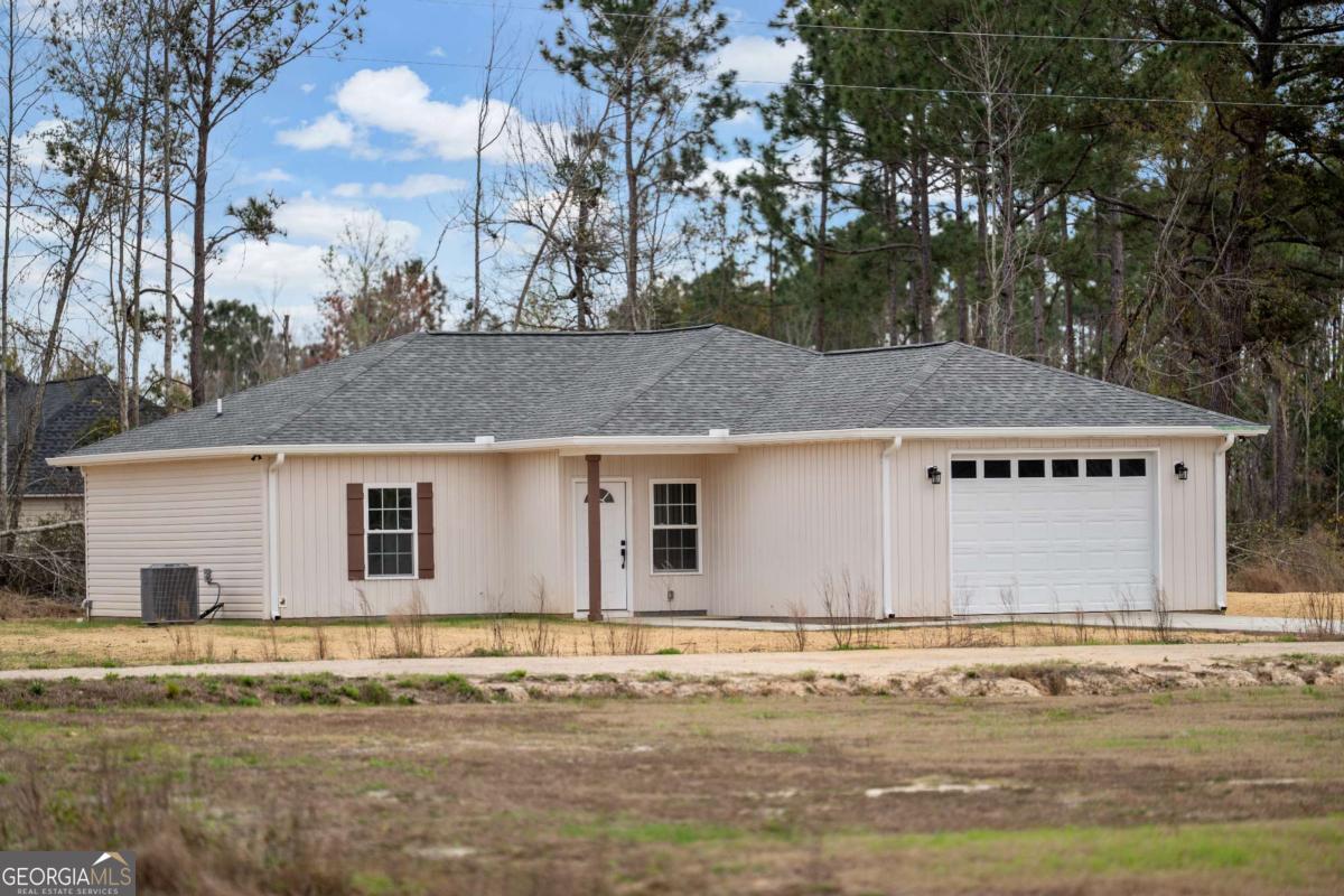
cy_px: 448
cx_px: 672
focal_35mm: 137
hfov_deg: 15.0
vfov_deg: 10.0
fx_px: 5114
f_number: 2
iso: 100
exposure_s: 1/3200
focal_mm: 137
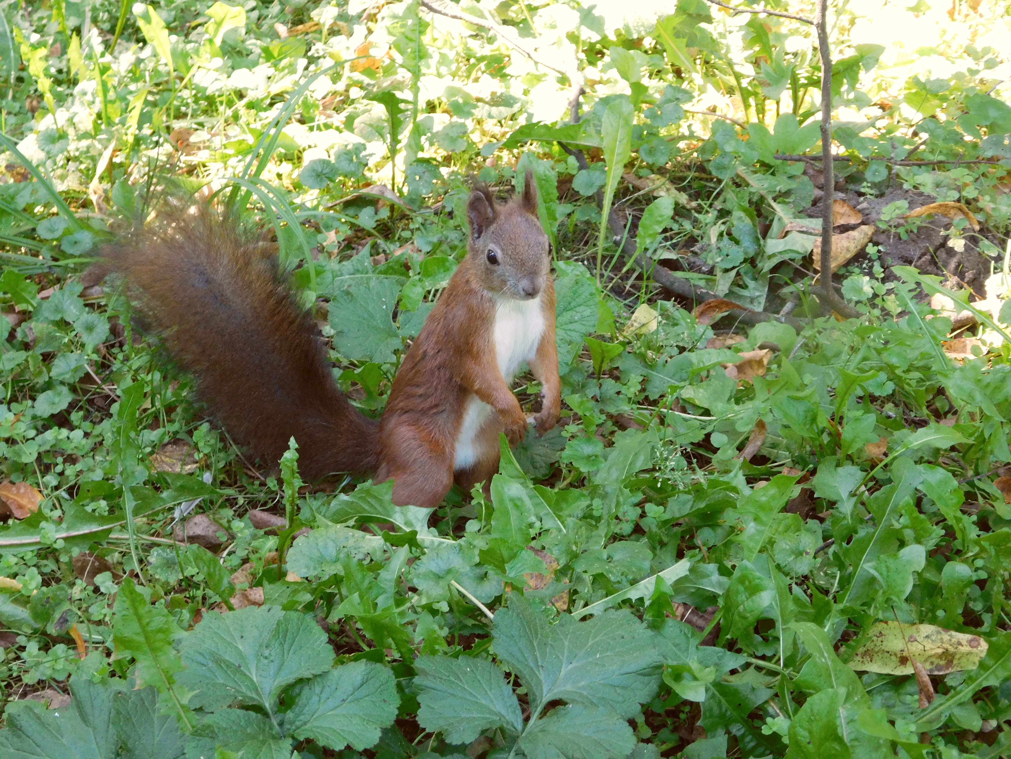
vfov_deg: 20.7
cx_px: 506
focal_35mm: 71
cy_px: 380
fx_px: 2074
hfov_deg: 27.4
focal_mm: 12.6
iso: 400
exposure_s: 1/100
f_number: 4.3
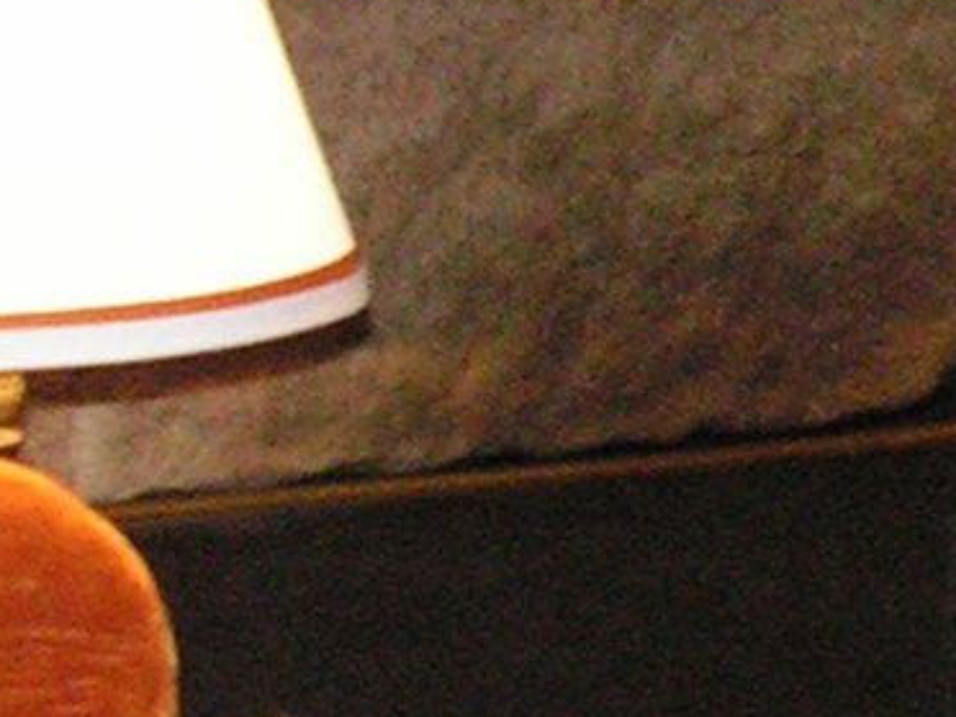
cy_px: 260
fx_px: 6407
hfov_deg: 8.3
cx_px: 1511
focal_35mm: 232
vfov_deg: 6.4
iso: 200
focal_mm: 6.3
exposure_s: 1/40
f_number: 2.8
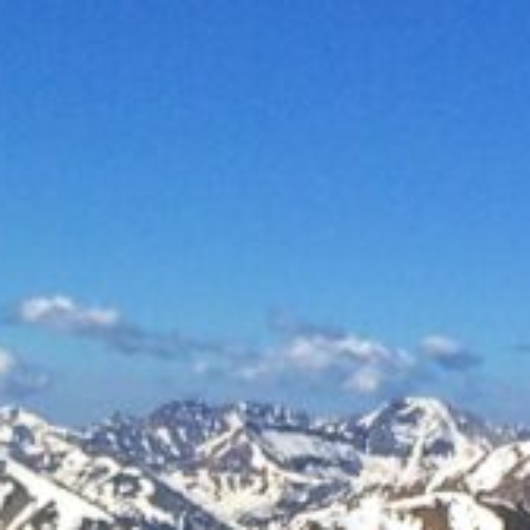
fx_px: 3170
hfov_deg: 9.5
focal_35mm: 183
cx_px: -69
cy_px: 984
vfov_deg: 9.1
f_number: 2.2
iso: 32
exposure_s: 1/4115
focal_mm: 4.15
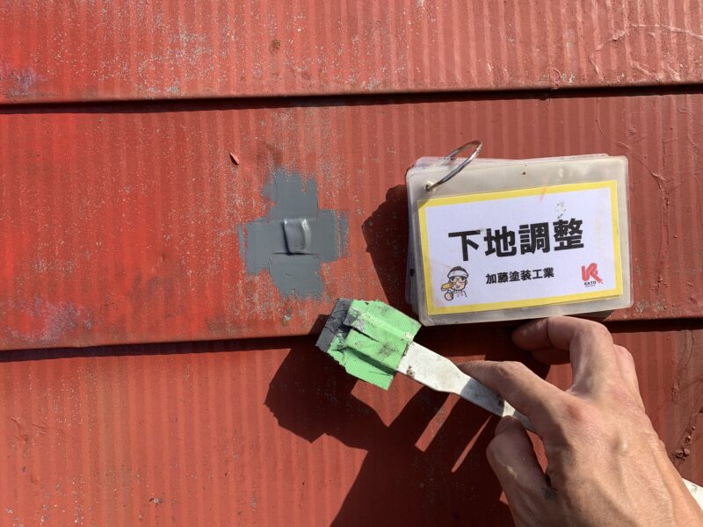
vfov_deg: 53.1
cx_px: 352
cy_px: 264
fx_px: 528
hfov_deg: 67.3
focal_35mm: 26
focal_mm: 4.25
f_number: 1.8
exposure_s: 1/1220
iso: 25
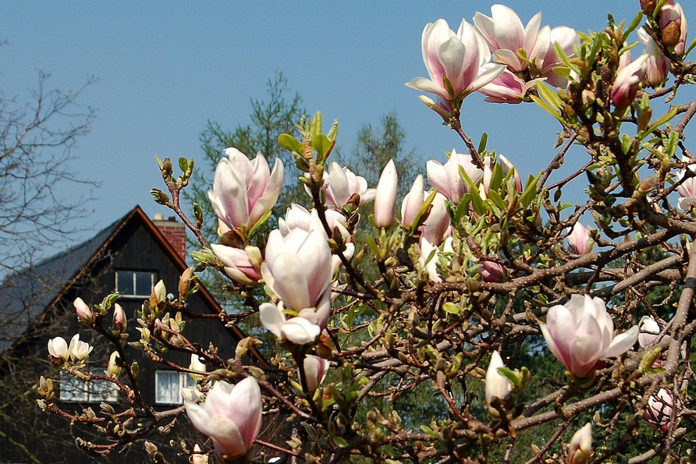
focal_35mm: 142
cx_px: 342
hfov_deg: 14.4
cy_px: 416
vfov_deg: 9.6
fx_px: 2746
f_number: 9
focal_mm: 52
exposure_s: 1/320
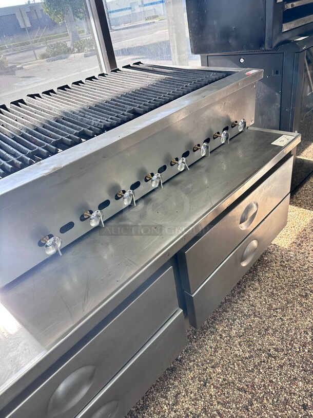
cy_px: 209
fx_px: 289
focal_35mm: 24
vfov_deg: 71.6
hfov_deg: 56.8
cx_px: 156
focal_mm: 6.86
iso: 100
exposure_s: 1/125
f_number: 1.78
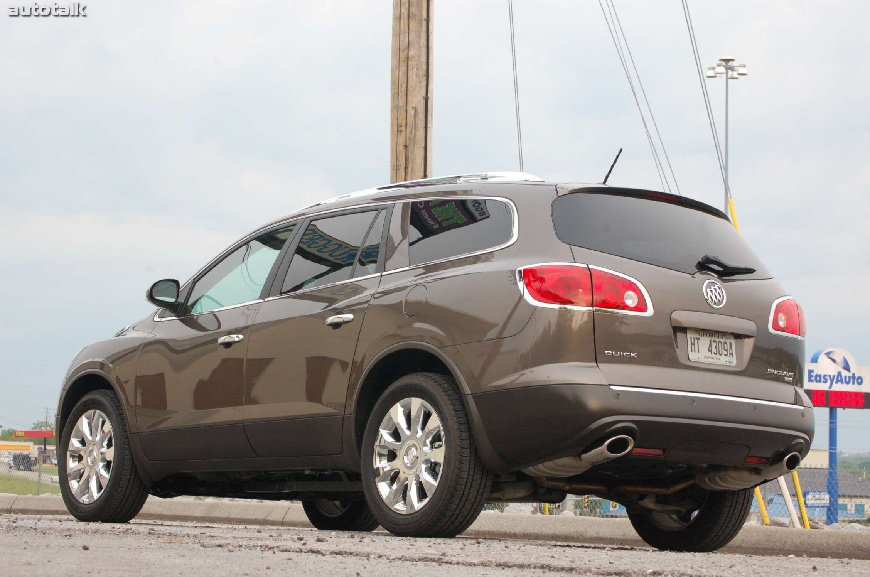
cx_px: 435
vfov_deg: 16.5
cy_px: 288
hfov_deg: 24.7
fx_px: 1990
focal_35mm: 82
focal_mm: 55
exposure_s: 1/200
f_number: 11
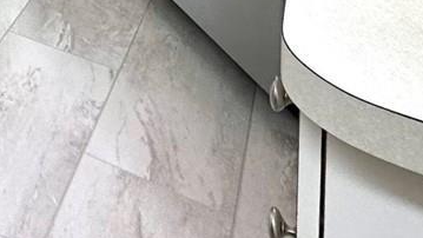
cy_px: -436
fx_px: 763
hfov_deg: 26.6
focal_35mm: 68
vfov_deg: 11.7
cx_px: -115
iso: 80
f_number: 2.2
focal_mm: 2.22
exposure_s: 1/120
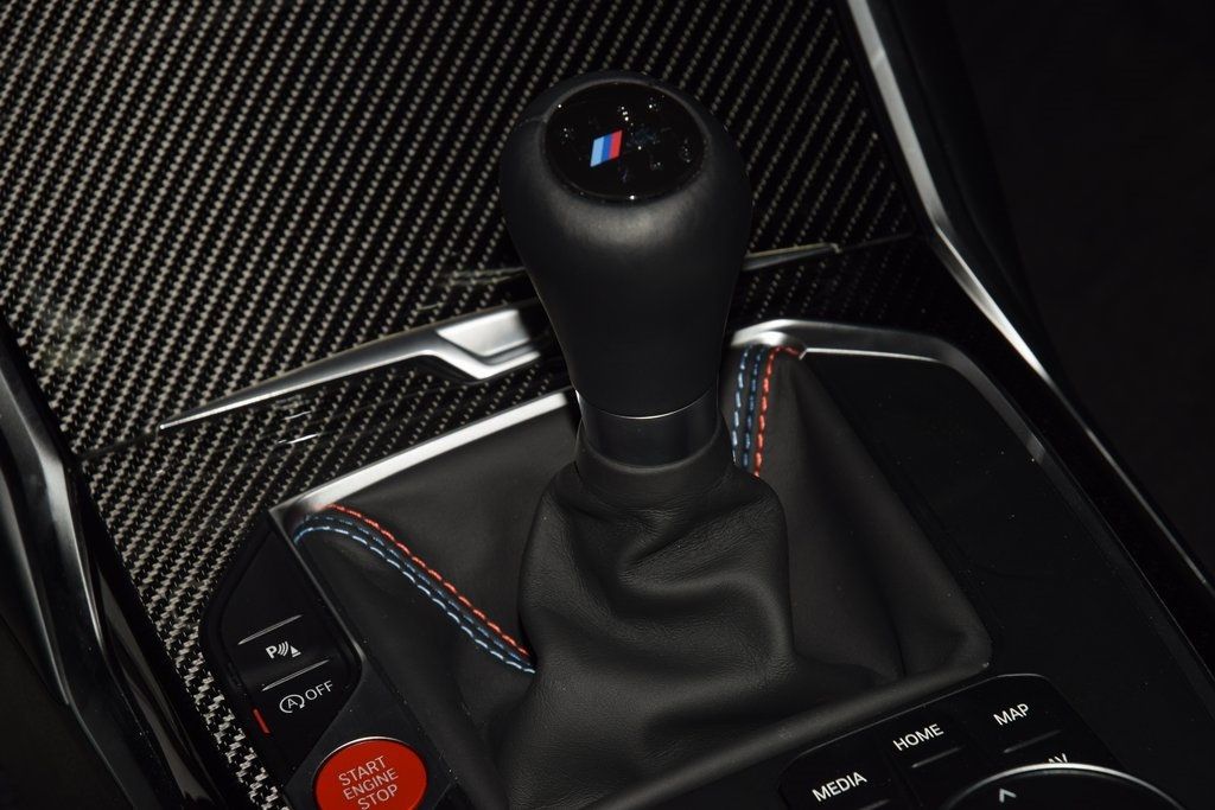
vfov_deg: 13.0
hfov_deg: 19.5
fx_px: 3544
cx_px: 608
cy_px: 405
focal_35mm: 105
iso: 100
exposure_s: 1/125
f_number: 8
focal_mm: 70
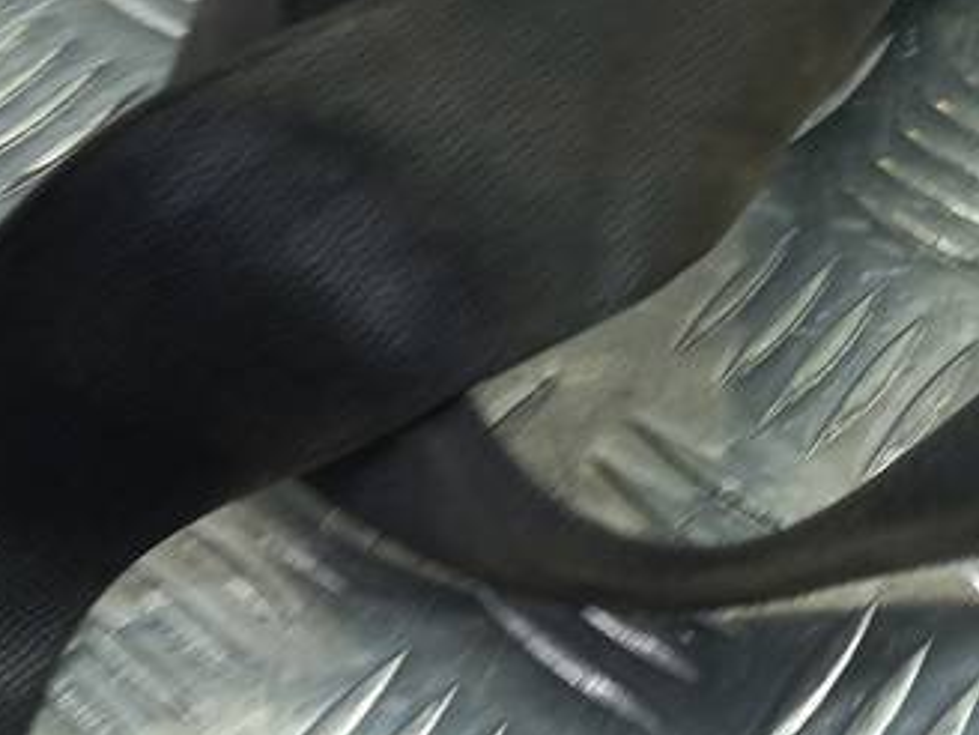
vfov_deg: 18.5
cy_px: 33
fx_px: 2206
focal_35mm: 78
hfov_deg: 24.9
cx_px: 651
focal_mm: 4.6
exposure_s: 1/50
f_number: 1.8
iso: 64
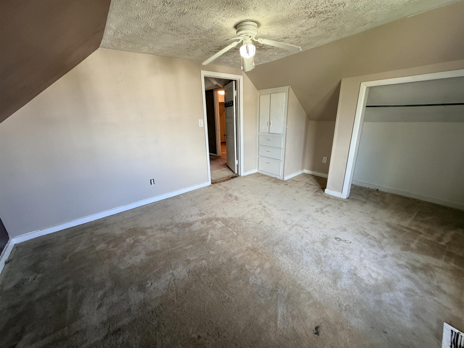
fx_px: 188
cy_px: 174
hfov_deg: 102.1
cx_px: 232
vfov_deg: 85.7
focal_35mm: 14
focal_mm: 2.22
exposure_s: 1/60
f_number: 2.2
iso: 200
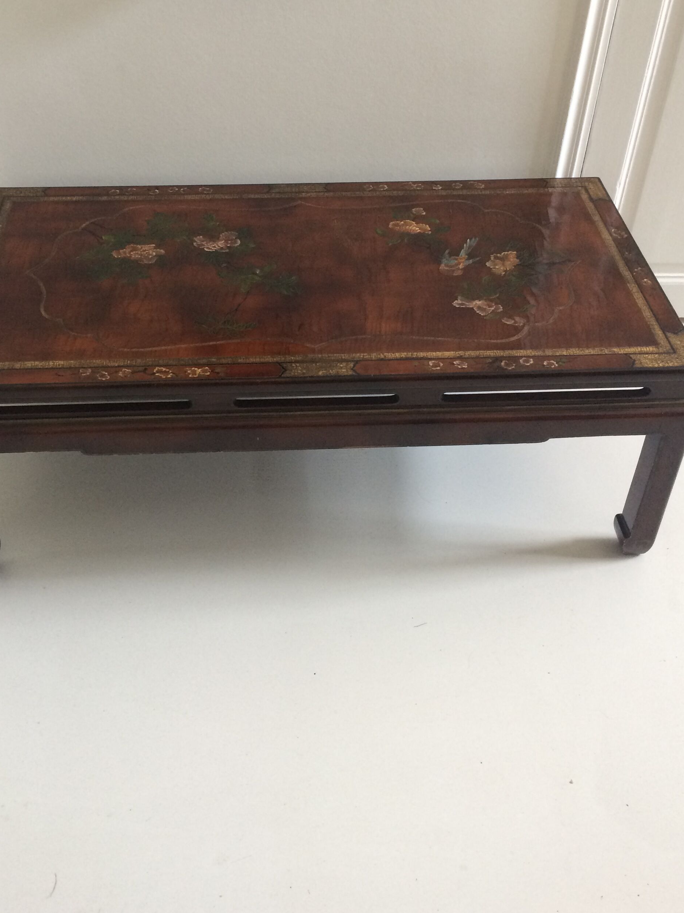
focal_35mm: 38
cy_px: 357
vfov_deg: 48.6
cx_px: 306
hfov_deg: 37.7
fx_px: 1001
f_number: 2.2
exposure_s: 1/33
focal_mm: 4.15
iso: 80
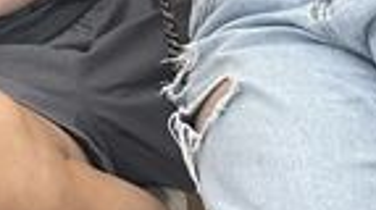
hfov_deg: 17.7
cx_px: -166
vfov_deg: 9.7
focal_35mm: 110
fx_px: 1095
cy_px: -299
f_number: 1.78
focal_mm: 6.86
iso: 160
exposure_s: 1/120
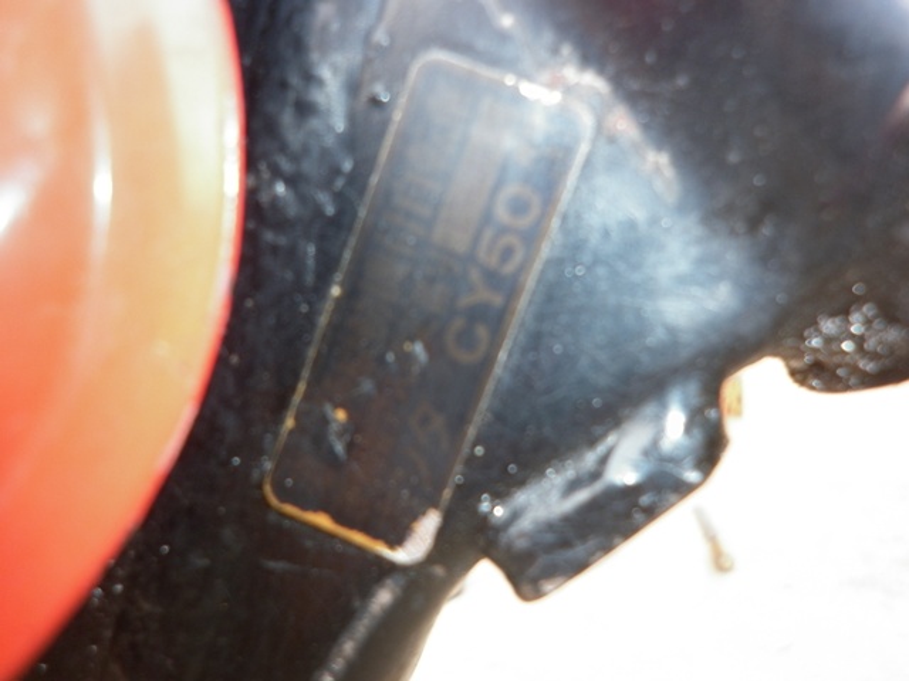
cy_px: 340
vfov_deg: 49.7
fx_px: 735
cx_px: 454
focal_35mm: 28
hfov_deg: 63.4
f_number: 2.8
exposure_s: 1/30
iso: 80
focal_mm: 5
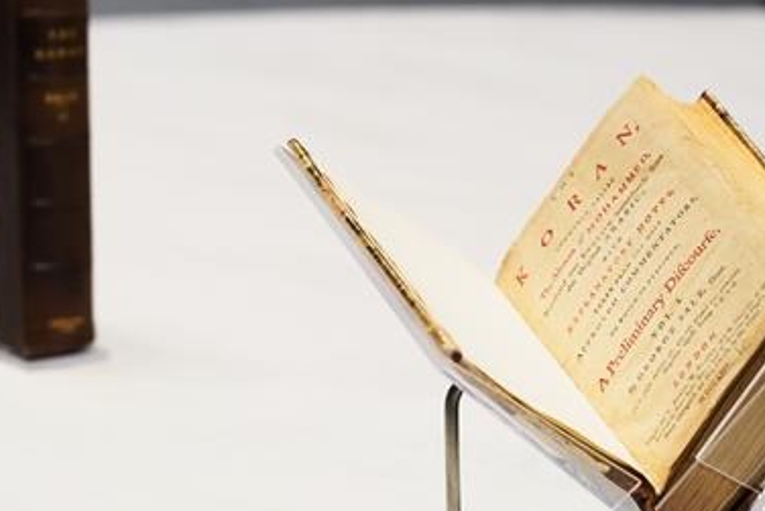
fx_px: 7355
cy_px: 330
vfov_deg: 4.0
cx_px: 421
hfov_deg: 6.0
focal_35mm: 346
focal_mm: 200
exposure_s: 1/100
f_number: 5.6
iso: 6400
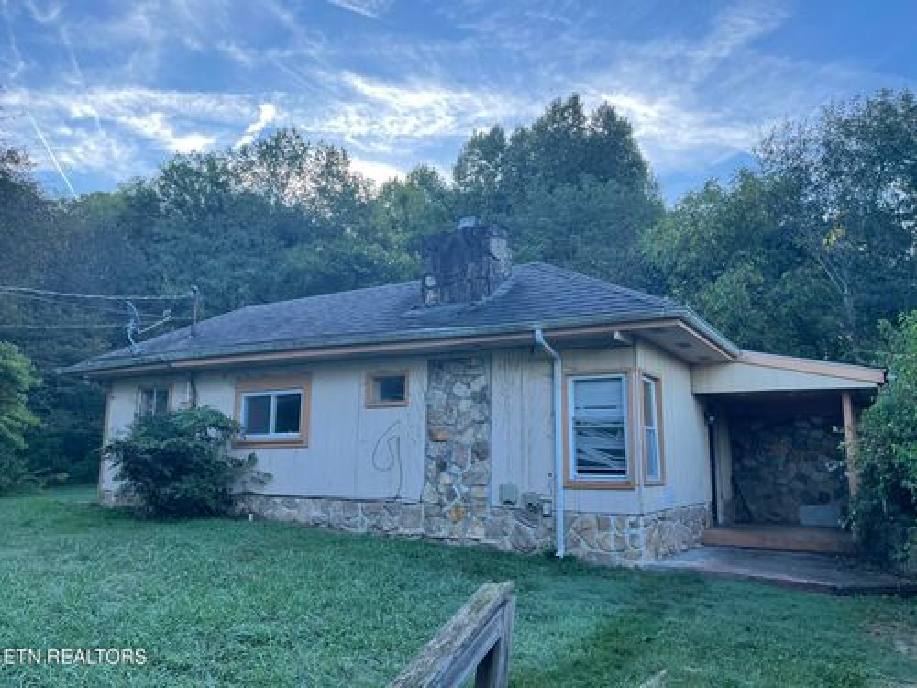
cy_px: 344
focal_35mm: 25
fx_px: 662
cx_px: 458
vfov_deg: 54.9
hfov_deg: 69.4
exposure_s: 1/704
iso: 32
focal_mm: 5.1
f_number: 1.6
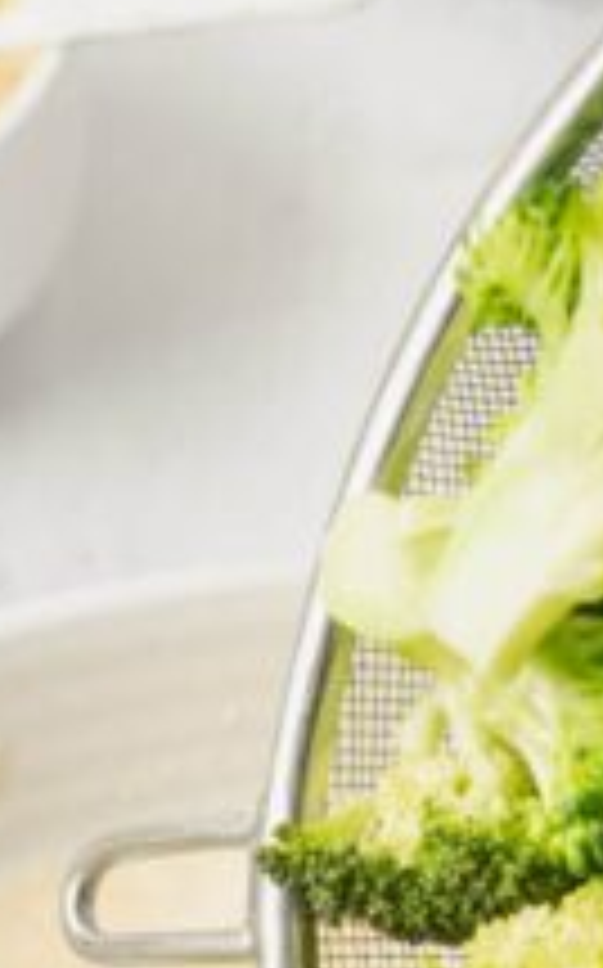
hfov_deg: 7.4
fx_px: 4690
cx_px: 446
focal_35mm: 178
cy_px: 1661
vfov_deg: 11.1
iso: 320
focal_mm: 50
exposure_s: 1/50
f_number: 5
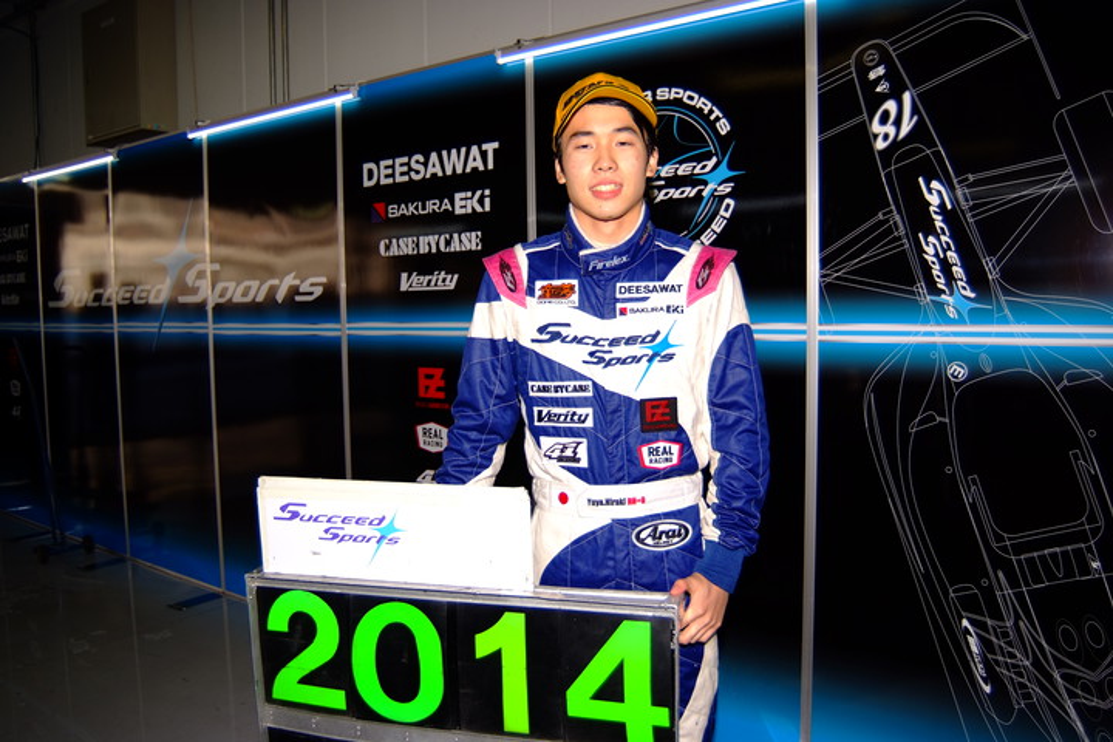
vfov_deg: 47.9
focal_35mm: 27
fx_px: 835
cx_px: 556
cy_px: 371
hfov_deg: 67.4
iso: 100
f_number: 3.5
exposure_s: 1/250
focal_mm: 18
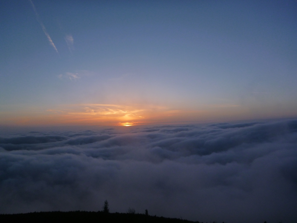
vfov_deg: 49.7
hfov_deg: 63.4
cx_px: 148
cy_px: 112
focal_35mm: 28
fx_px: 240
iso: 160
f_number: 3.3
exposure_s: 1/500
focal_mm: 4.9
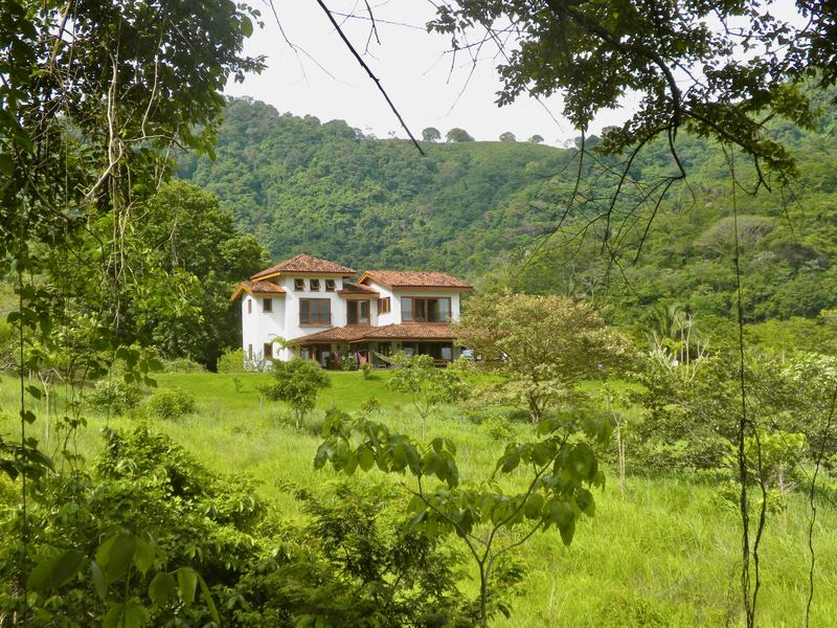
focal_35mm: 60
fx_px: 1451
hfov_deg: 32.2
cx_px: 418
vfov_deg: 24.4
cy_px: 314
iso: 64
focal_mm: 10.7
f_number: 4.7
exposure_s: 1/317
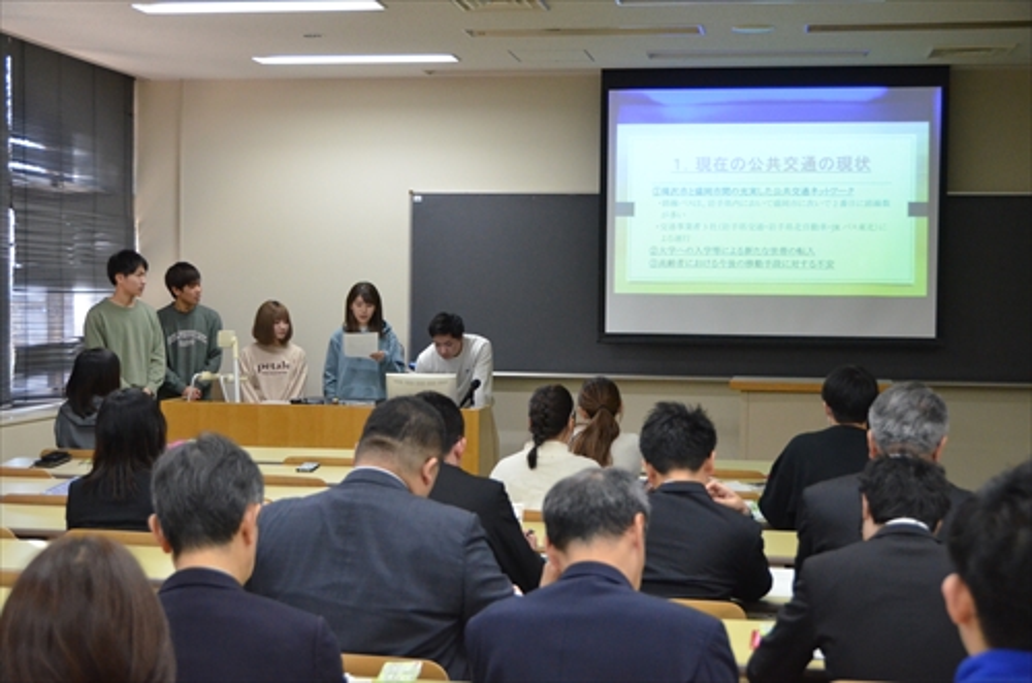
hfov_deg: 37.9
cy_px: 342
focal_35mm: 52
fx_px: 1502
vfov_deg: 25.6
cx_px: 516
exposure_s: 1/250
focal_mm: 35
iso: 3200
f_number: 7.1
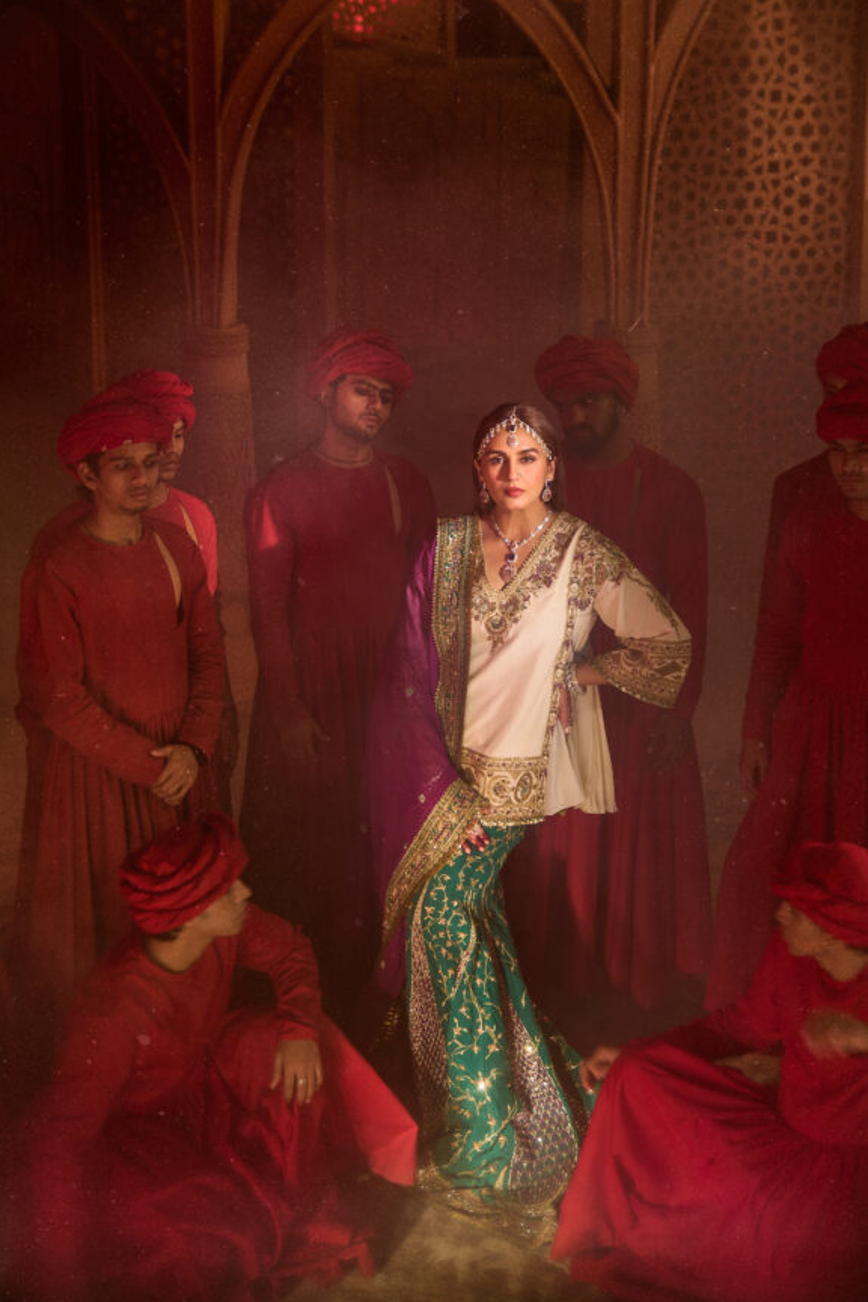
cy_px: 536
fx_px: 3002
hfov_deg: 16.4
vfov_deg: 24.4
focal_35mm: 83
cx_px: 492
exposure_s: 1/50
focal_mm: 70
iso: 640
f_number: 2.8
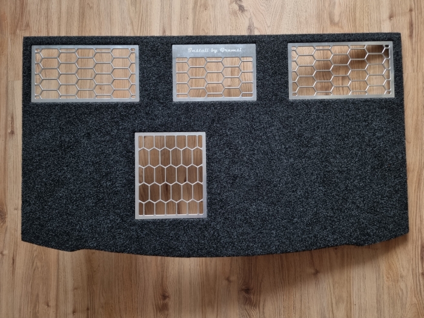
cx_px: 212
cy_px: 159
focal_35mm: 24
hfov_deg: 71.6
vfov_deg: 56.8
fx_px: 294
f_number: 1.8
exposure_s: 1/100
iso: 160
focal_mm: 6.7
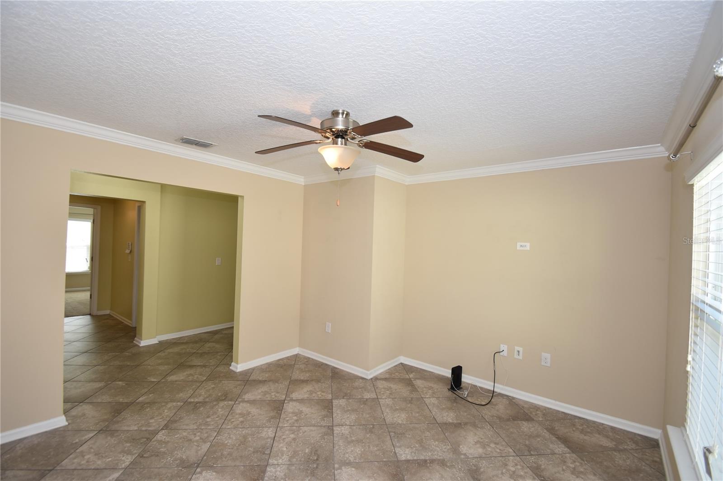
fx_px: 301
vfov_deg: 77.3
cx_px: 362
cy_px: 240
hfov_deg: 100.4
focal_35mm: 15
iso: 200
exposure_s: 1/60
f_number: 4
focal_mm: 10
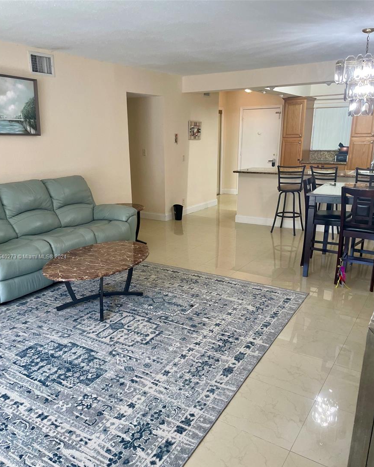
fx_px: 388
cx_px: 181
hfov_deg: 51.5
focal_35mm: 28
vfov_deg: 62.1
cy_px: 257
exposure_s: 1/120
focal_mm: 4.2
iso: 125
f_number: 1.6
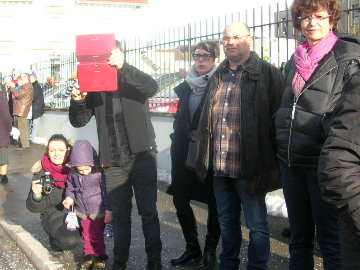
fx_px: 468
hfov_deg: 42.0
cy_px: 128
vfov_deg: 32.2
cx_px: 161
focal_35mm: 45
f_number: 2.8
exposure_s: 1/330
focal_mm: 5.8
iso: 50
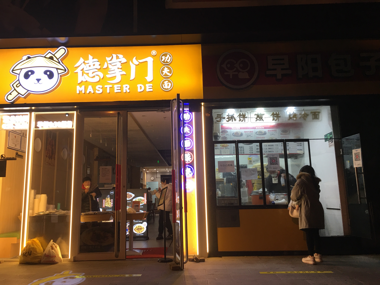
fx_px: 318
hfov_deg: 61.7
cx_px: 190
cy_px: 142
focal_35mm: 29
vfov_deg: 48.2
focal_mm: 4.15
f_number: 2.2
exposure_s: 1/33
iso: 40
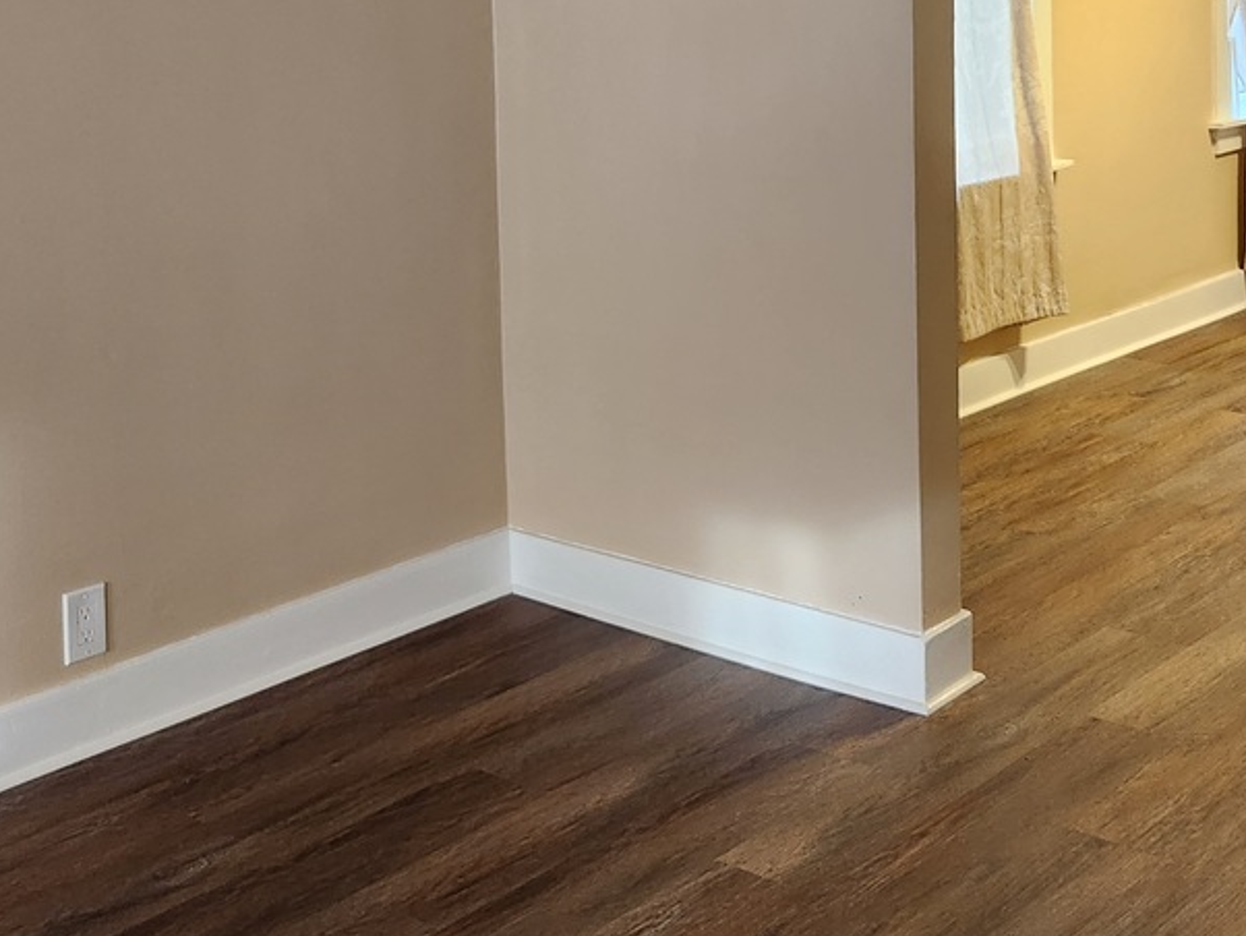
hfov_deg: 34.8
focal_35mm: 55
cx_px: 722
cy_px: 83
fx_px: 1981
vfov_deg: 25.7
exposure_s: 1/120
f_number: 1.8
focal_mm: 5.4
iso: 400
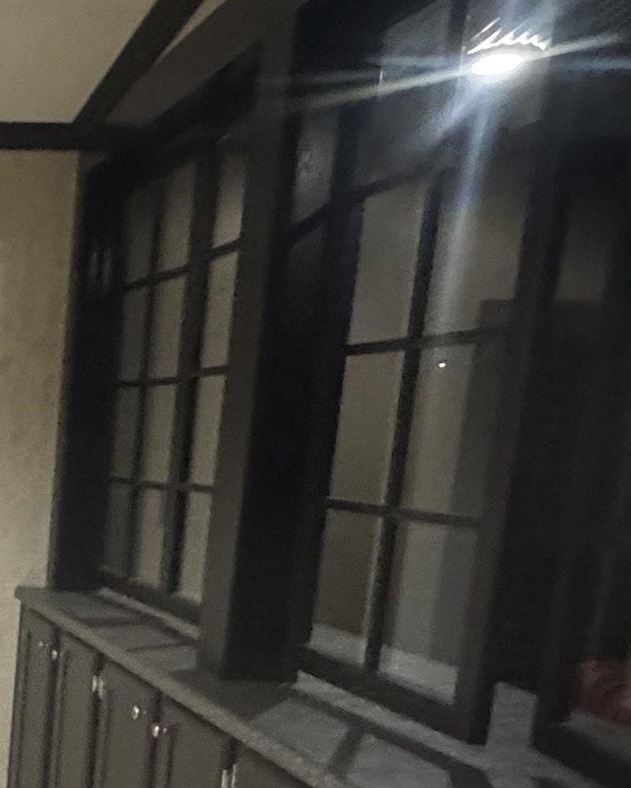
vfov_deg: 35.2
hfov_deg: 24.0
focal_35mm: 51
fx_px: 1190
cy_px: 652
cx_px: -293
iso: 1000
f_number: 2.2
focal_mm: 2.22
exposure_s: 1/60
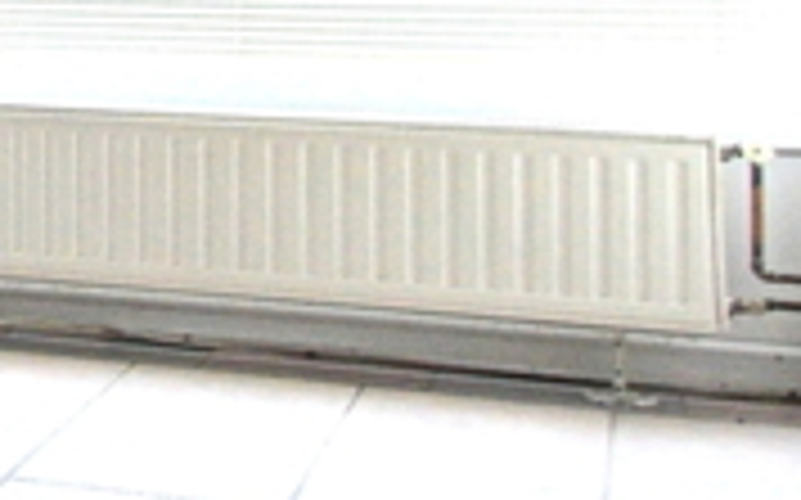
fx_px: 2247
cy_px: -126
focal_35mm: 103
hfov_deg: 14.5
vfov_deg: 12.3
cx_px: -1044
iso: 1250
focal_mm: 10
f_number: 10
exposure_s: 1/30
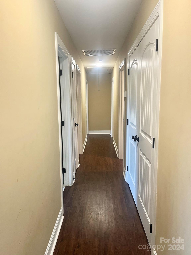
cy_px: 128
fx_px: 191
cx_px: 96
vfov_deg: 67.3
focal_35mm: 26
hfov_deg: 53.1
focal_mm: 5.1
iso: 200
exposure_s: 1/60
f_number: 1.6
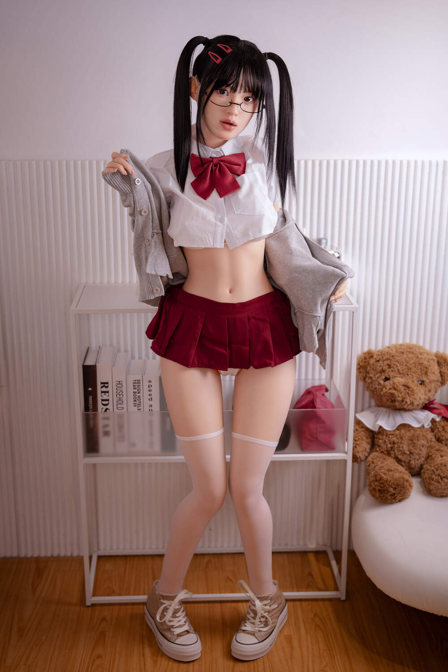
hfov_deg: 27.0
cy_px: 336
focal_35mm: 50
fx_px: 933
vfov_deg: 39.6
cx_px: 224
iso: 50
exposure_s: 1/30
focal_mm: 50
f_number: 2.8
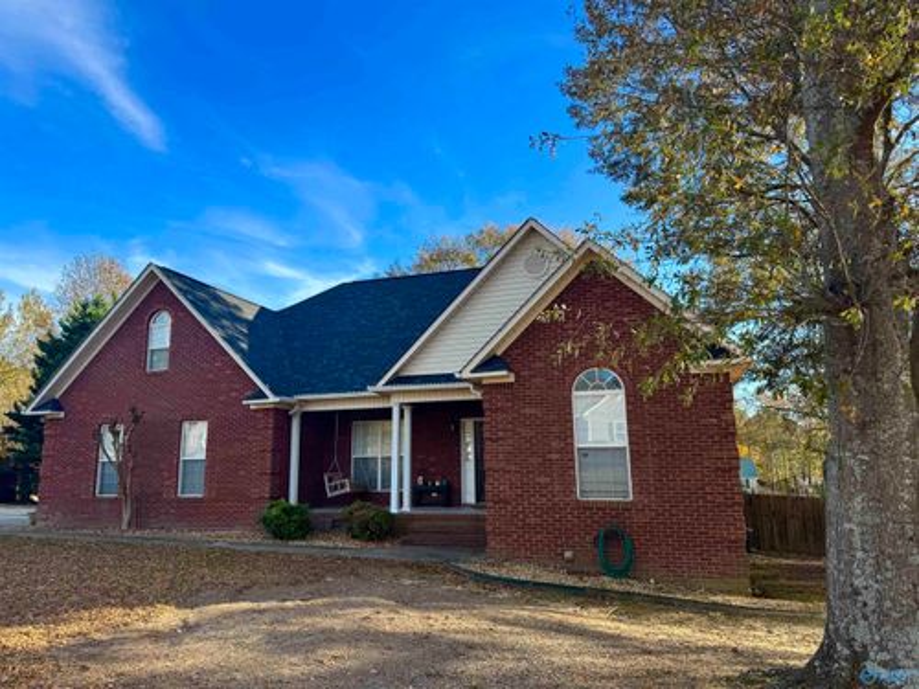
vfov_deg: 56.8
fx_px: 637
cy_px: 344
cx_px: 460
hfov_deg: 71.6
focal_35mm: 24
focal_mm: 6.76
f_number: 1.78
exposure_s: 1/1597
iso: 80
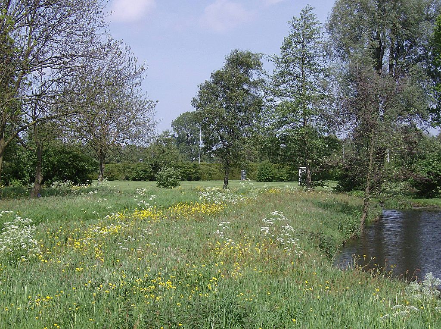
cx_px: 220
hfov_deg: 27.8
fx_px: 890
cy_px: 164
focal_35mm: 70
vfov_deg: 20.9
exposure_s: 1/466
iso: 100
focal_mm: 11.6
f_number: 6.2
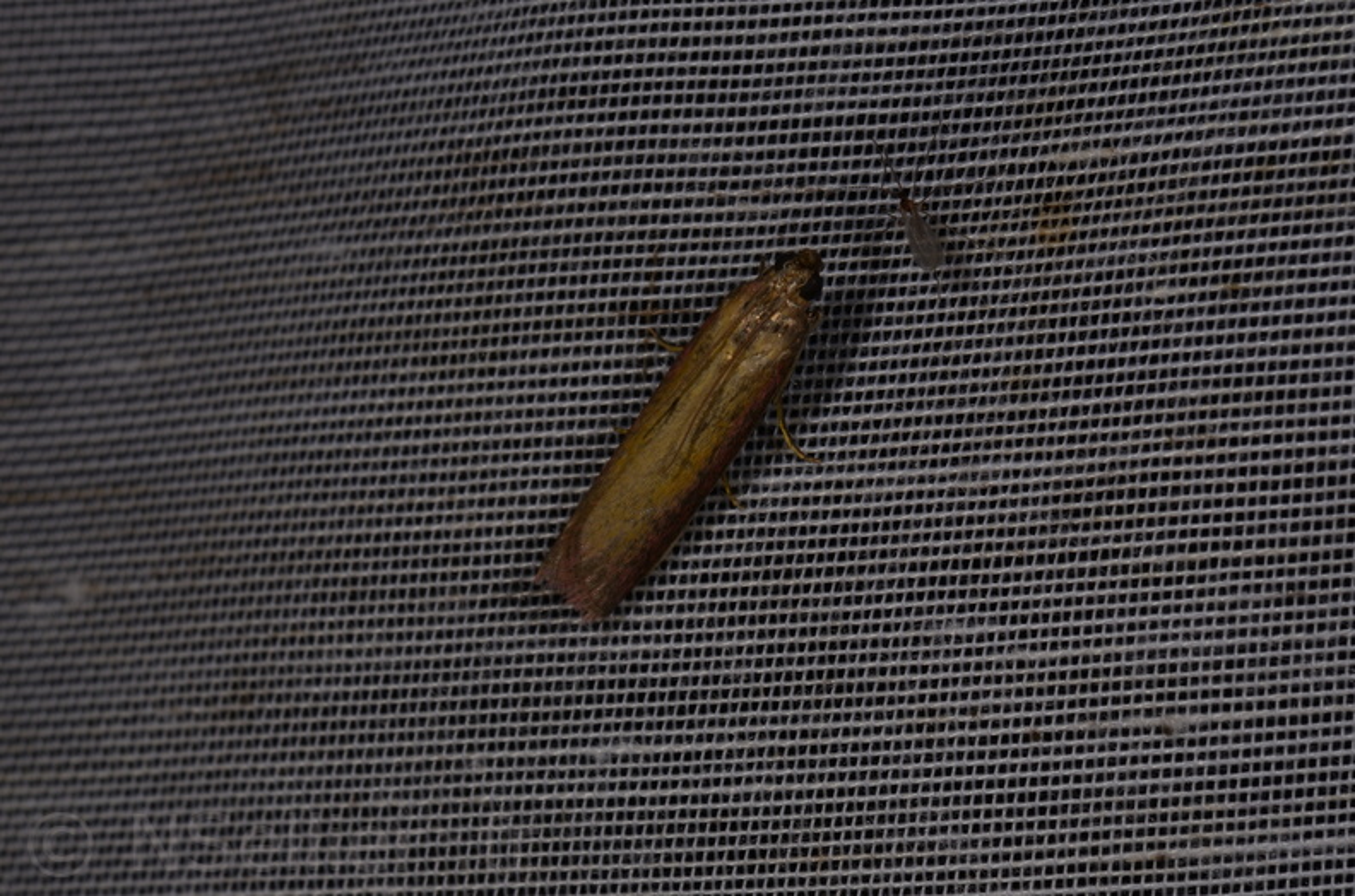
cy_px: 448
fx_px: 4787
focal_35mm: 128
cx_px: 678
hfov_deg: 16.1
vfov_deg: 10.7
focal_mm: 85
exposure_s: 1/60
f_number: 22
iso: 100
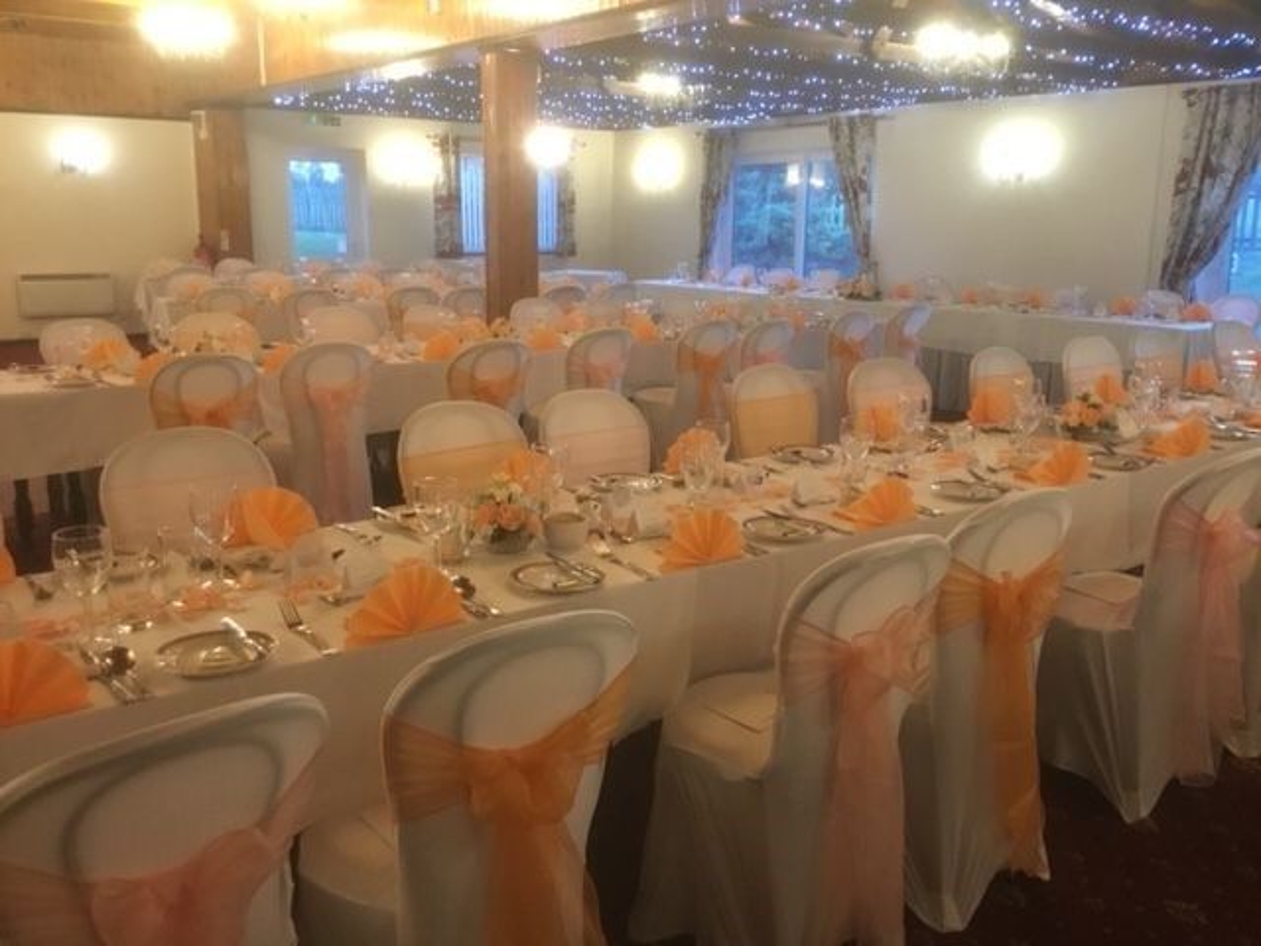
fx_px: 1129
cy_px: 473
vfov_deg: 45.4
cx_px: 630
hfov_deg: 58.4
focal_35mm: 31
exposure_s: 1/25
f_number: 2.4
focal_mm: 3.3
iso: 200
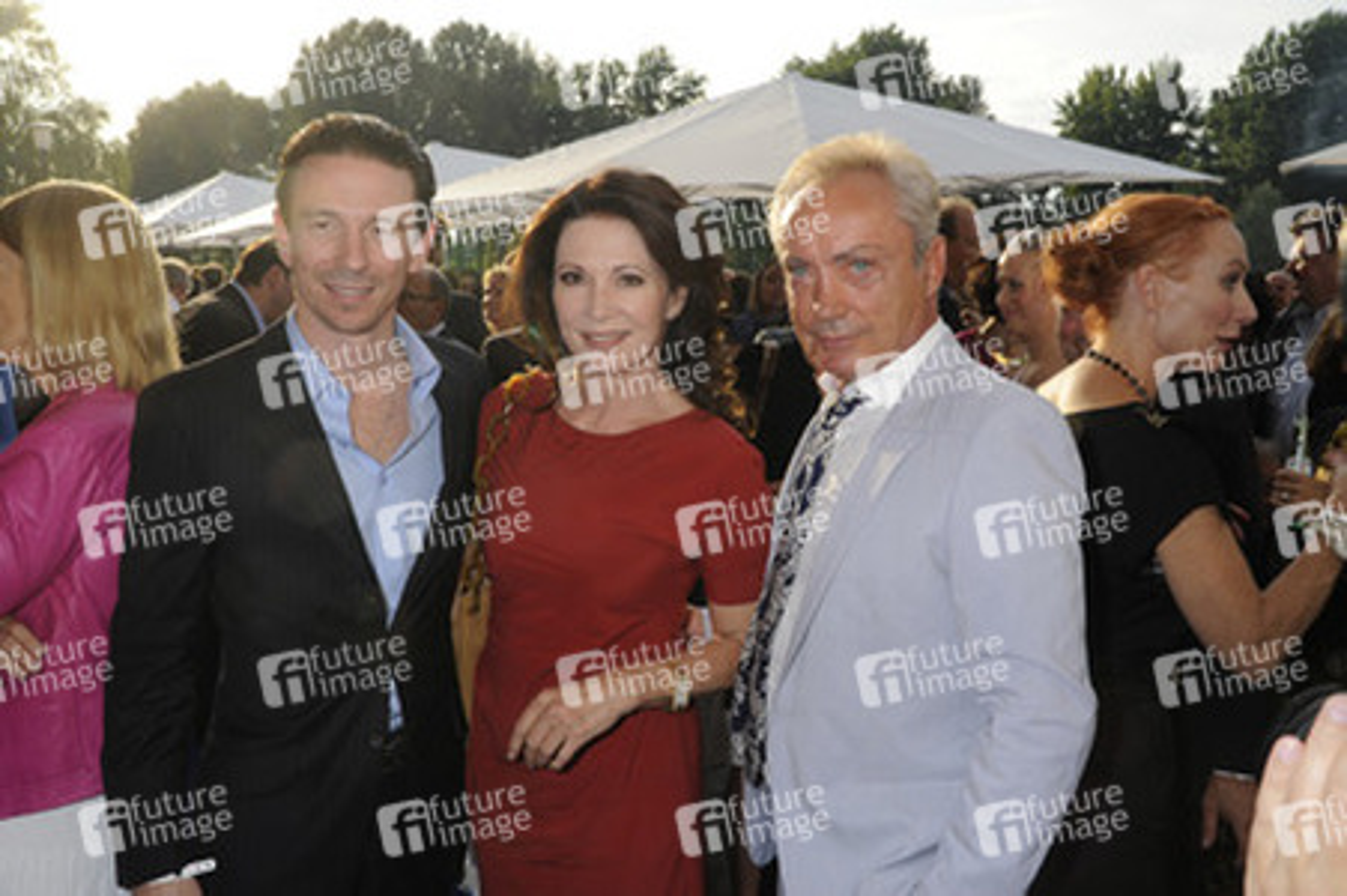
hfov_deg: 60.3
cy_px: 448
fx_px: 1159
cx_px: 674
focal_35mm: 31
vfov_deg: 42.3
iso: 320
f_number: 11
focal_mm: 31
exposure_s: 1/160
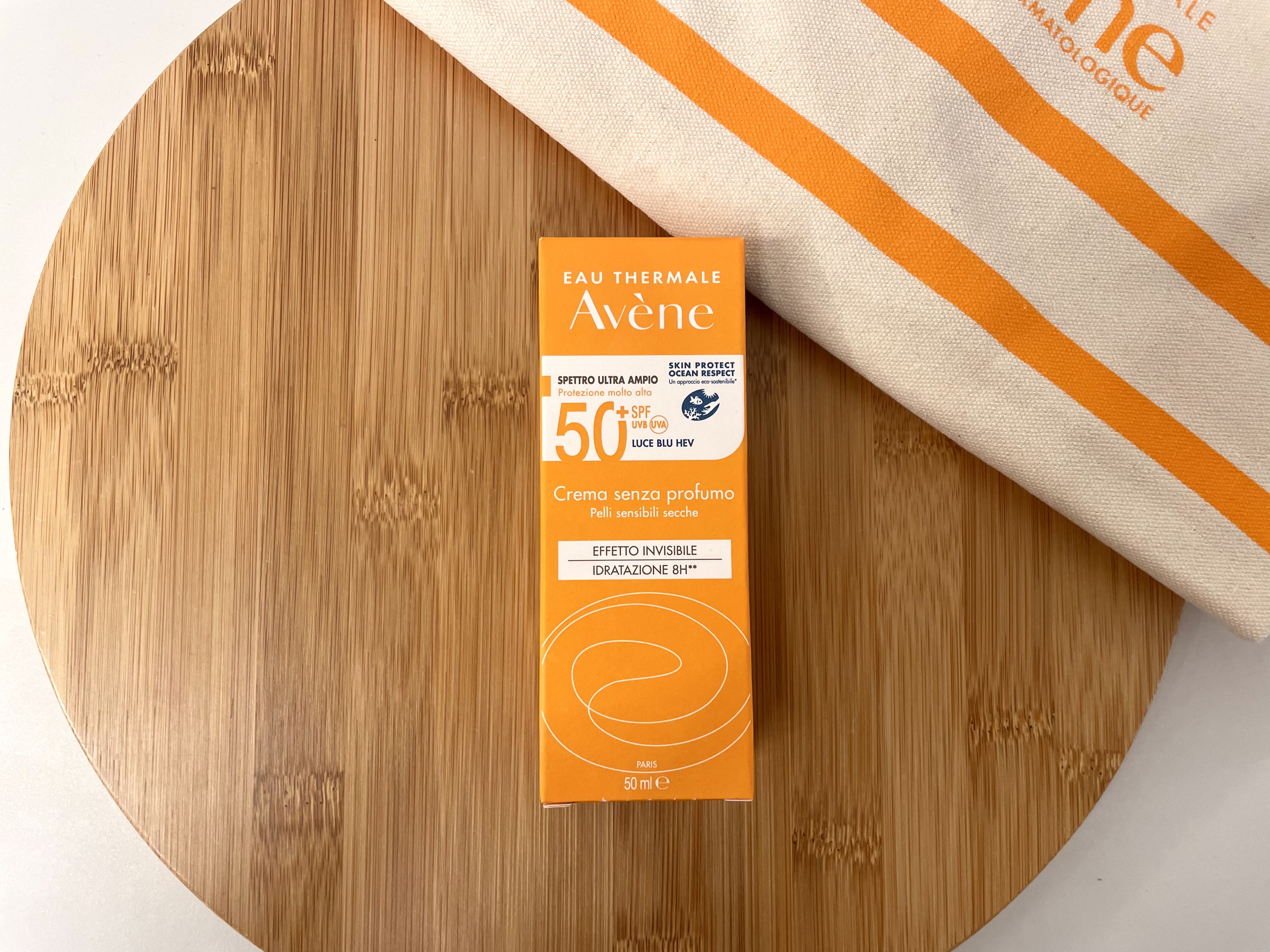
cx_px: 635
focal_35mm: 26
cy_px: 476
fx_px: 954
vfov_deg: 53.1
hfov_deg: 67.3
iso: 125
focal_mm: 4.2
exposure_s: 1/100
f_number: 1.6
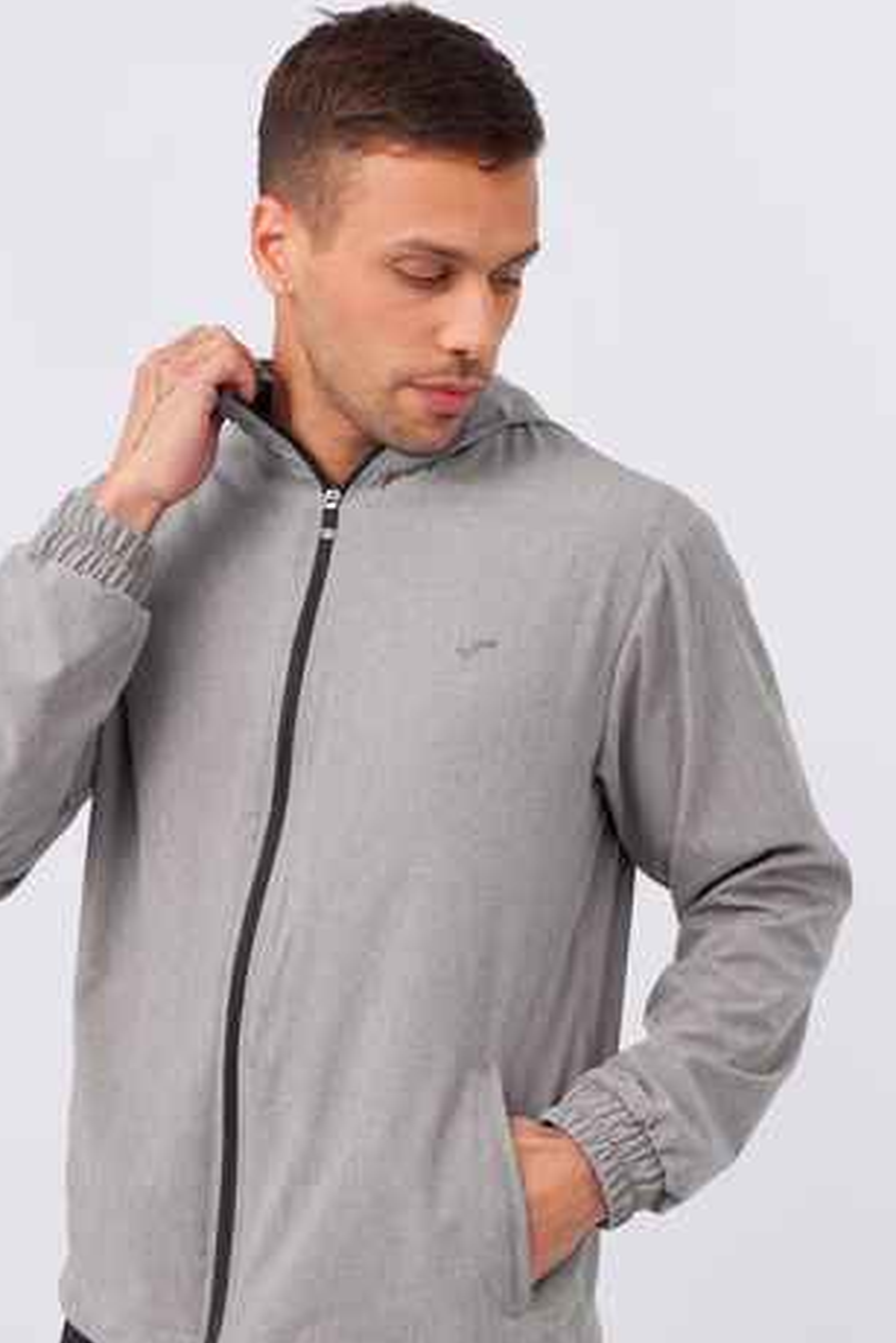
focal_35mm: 60
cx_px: 362
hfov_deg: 22.6
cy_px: 753
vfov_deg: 33.4
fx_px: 2238
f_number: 13
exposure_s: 1/100
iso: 160
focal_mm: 46
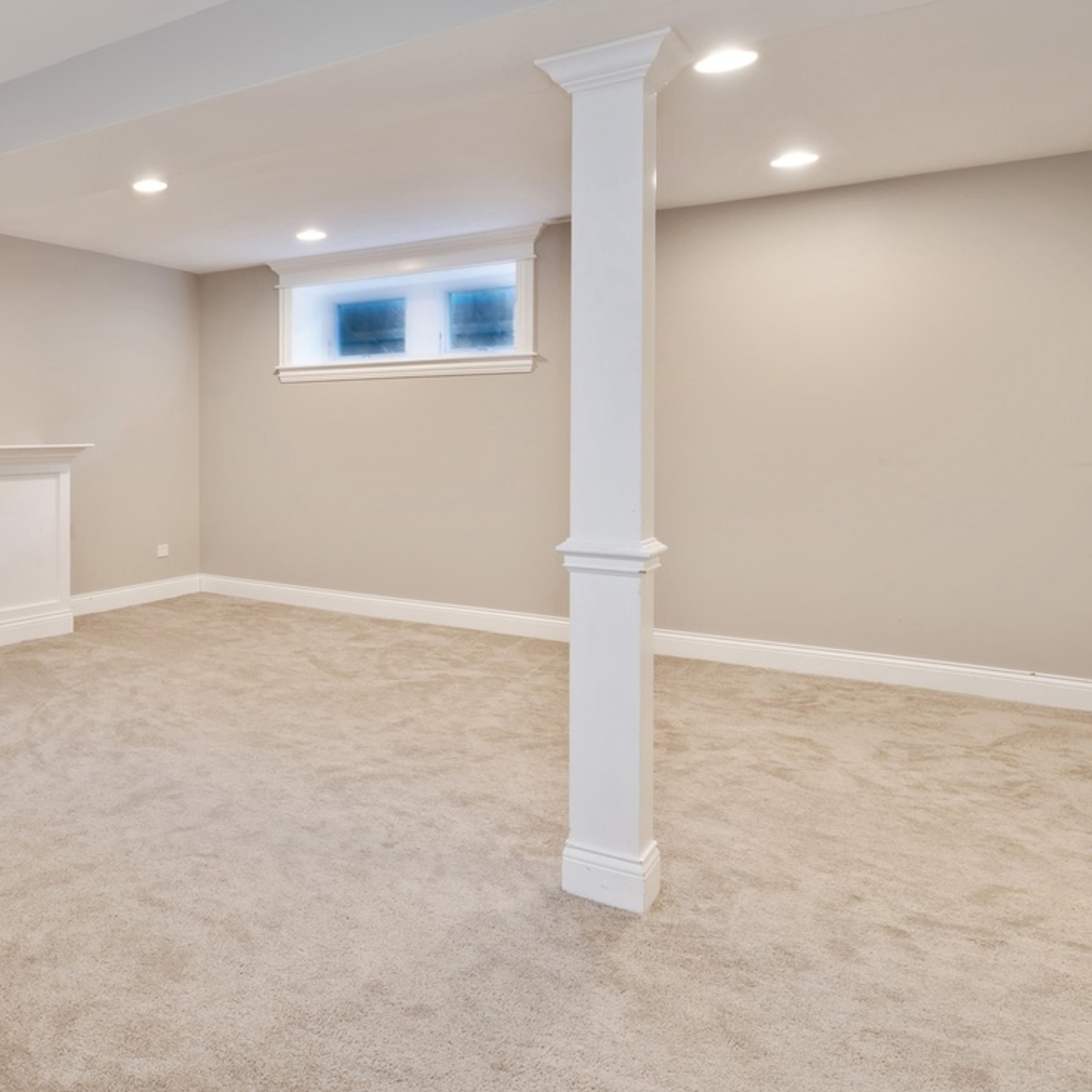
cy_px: 455
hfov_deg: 48.0
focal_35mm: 28
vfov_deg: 57.0
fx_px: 999
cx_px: 16
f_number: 8
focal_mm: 15
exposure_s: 1.6
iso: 100
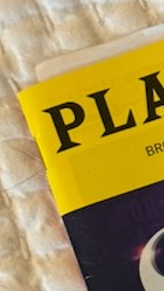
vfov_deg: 13.4
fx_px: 1212
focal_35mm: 157
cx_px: 314
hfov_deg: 7.5
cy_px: 320
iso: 250
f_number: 1.78
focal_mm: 6.76
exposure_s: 1/60
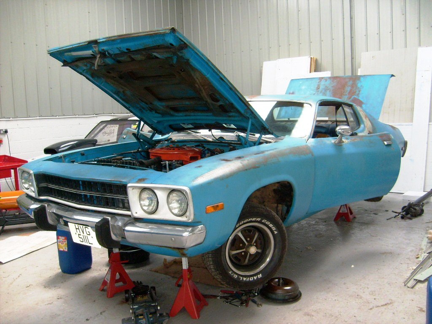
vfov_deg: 40.7
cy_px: 162
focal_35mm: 35
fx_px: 437
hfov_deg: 52.6
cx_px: 216
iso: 100
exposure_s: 1/45
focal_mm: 5.8
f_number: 2.8
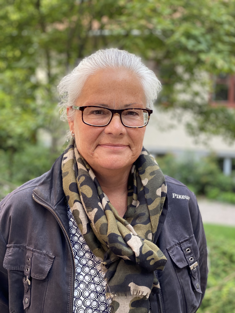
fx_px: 471
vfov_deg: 36.8
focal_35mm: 52
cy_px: 156
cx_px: 118
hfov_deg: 28.0
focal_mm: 6
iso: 32
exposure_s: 1/122
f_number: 2
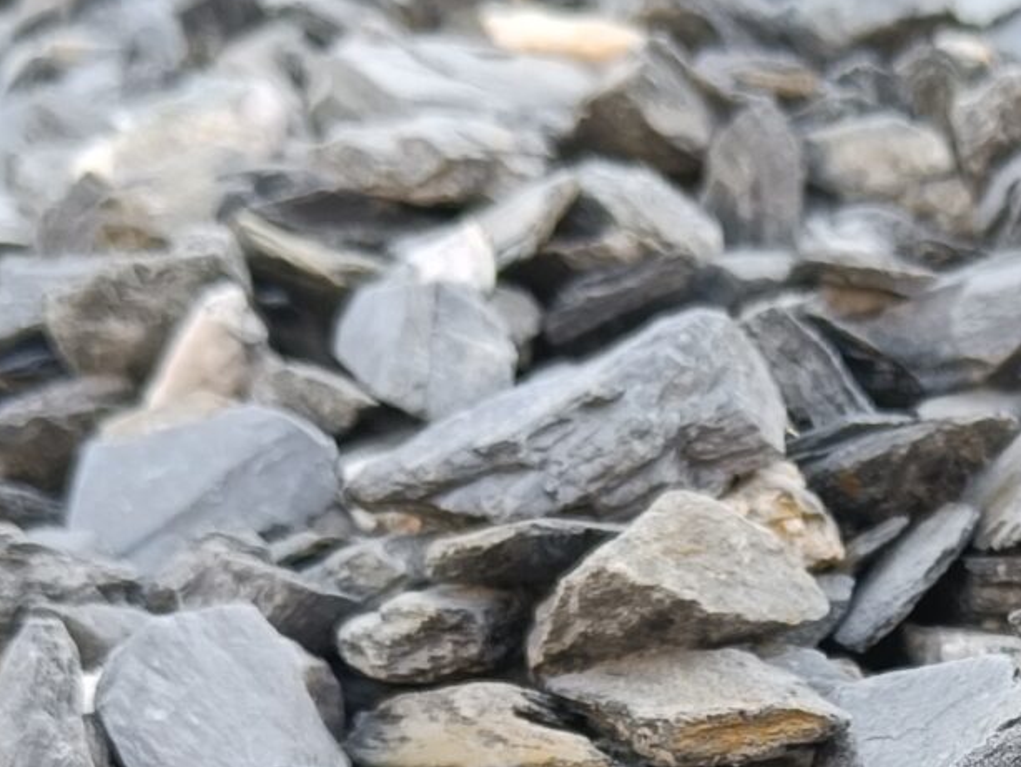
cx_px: 999
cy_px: 1180
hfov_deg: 19.1
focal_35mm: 100
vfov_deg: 13.8
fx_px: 2951
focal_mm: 5.59
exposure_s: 1/100
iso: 64
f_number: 1.8
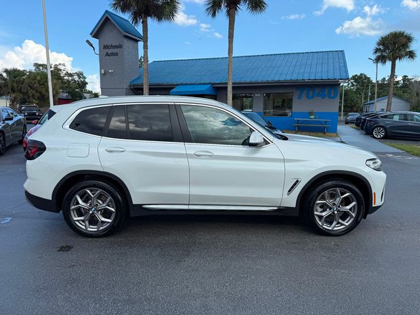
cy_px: 158
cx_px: 210
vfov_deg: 56.8
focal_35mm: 24
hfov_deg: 71.6
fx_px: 291
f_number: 1.78
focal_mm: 6.76
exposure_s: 1/1901
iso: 80
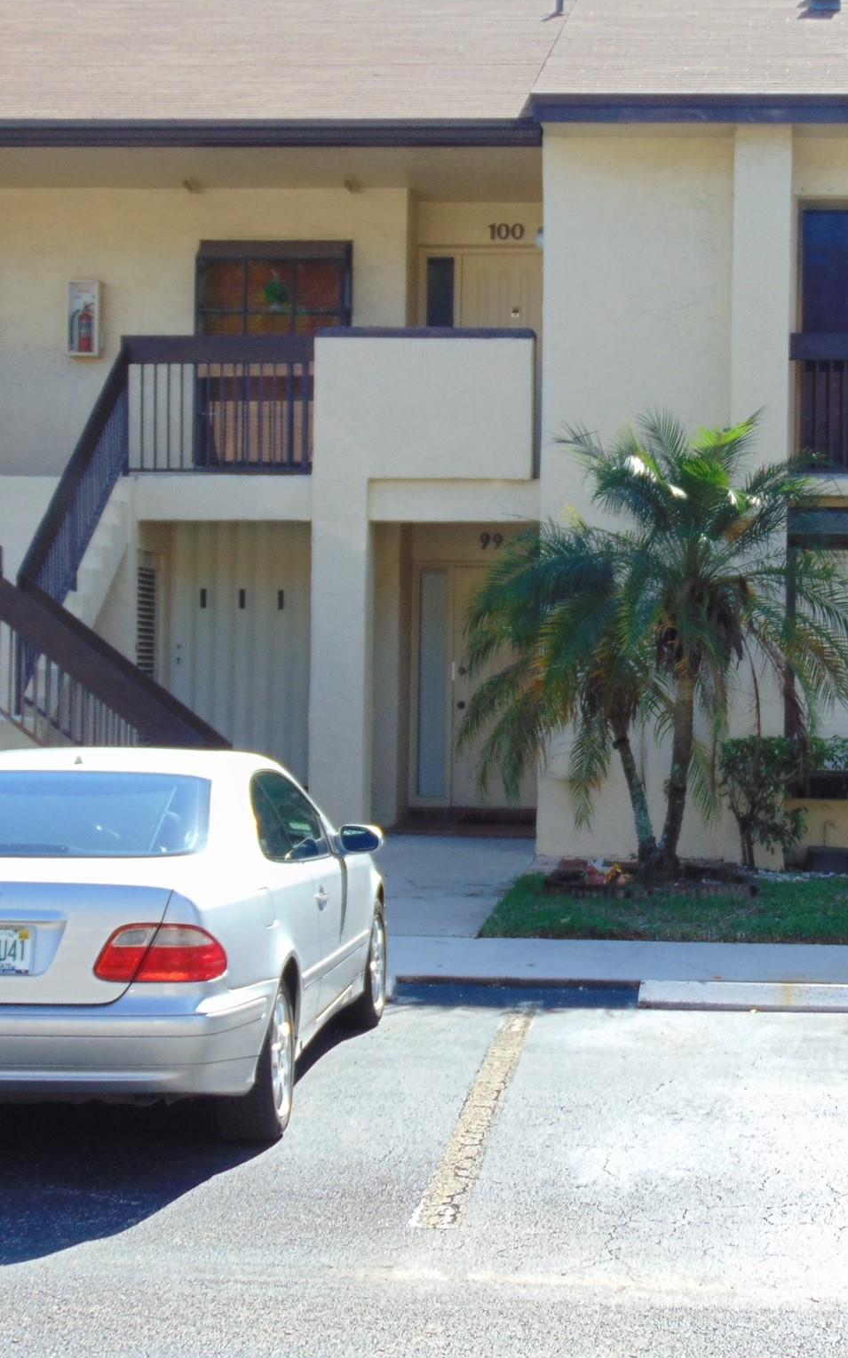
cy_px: 678
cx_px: 554
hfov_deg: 18.3
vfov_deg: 29.0
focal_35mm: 71
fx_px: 2627
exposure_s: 1/400
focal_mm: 9
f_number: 3.5
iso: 80
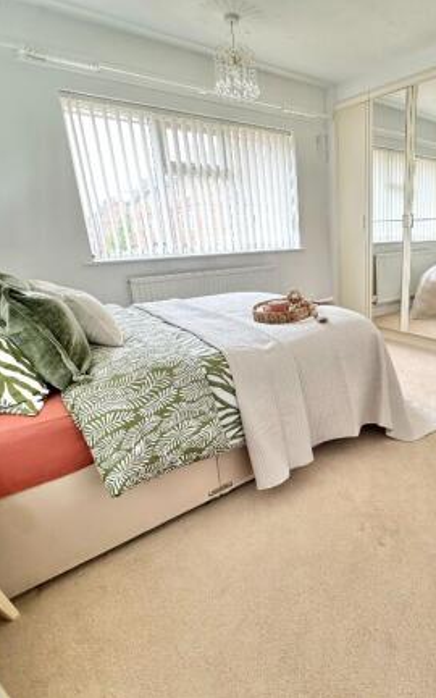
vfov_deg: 85.1
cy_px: 348
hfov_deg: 56.1
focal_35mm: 20
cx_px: 338
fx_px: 380
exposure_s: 1/99
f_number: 2.2
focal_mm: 2.22
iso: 125
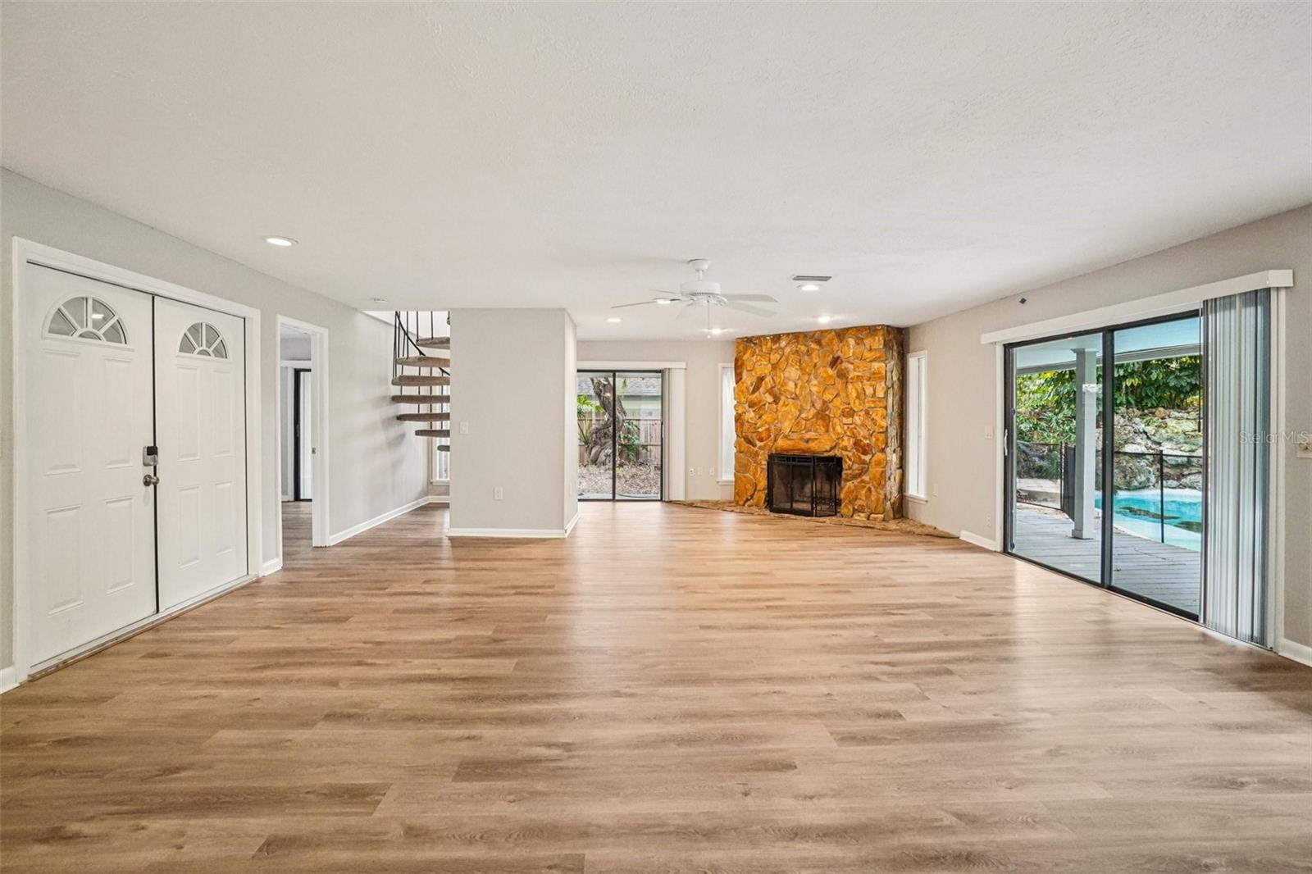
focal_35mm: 15
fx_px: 547
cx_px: 656
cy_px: 437
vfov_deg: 77.3
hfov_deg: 100.4
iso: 1250
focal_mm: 10
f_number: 8
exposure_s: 1/30
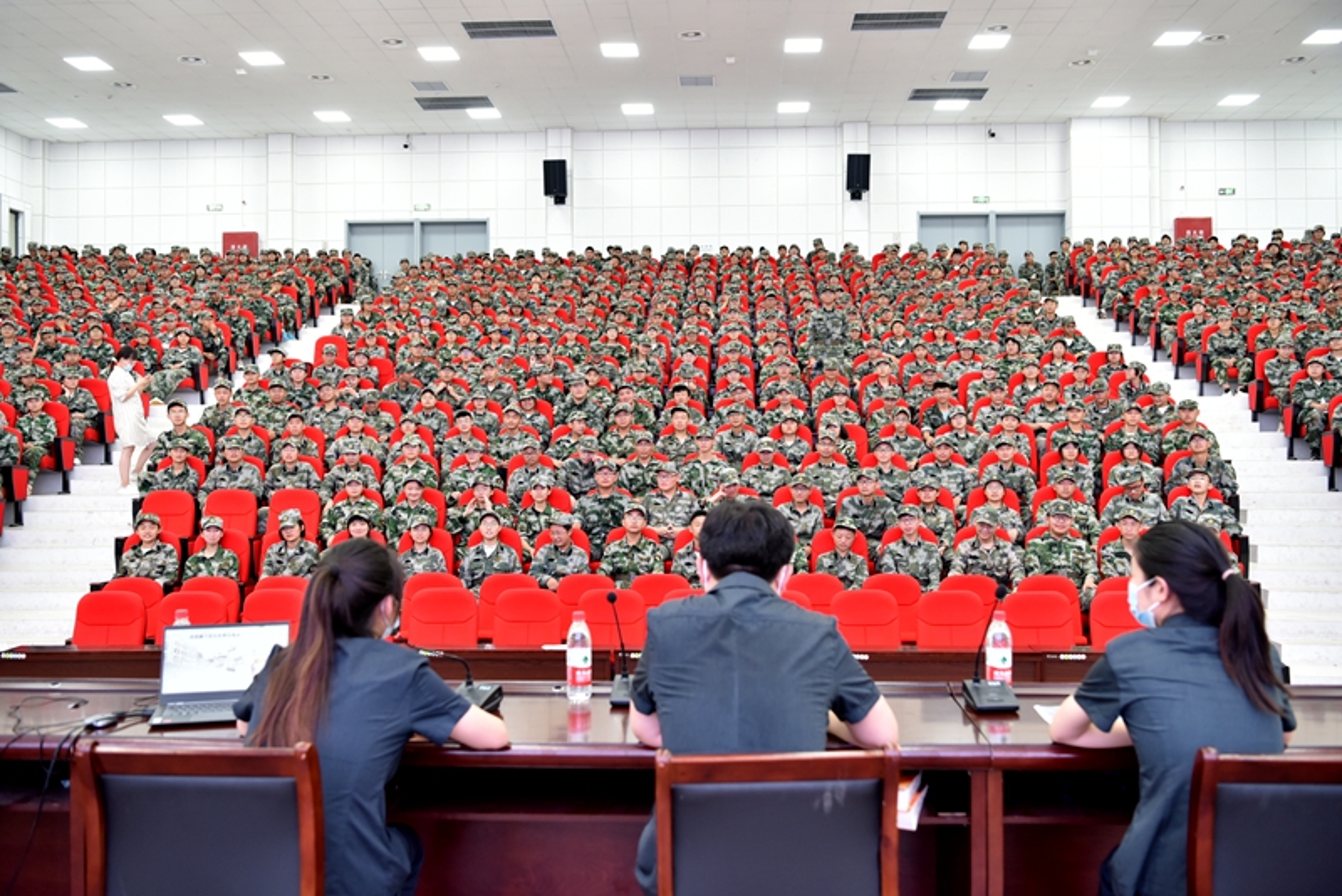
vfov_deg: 38.9
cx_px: 671
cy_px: 448
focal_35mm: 34
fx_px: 1268
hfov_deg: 55.8
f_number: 3.5
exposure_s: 1/50
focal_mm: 34
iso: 800
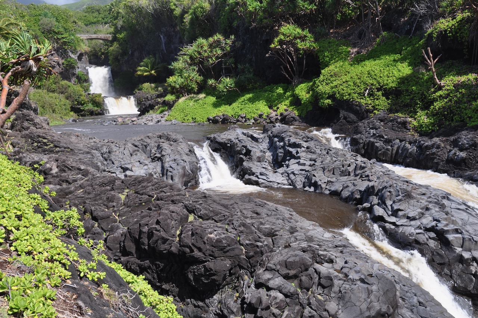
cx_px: 239
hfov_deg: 49.6
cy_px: 159
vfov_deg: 34.1
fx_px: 517
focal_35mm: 39
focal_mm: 26
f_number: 8
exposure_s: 1/80
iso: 200
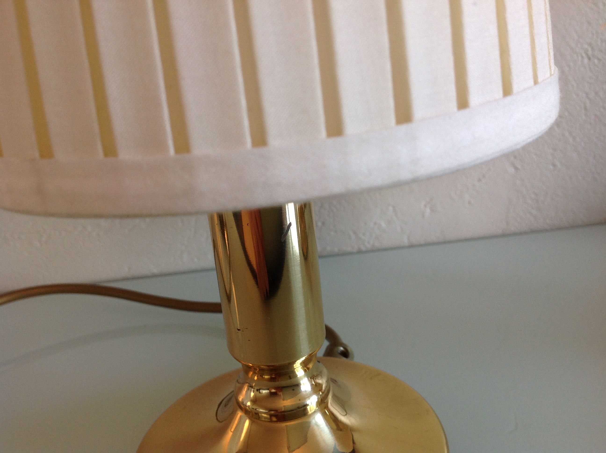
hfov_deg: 52.7
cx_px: 303
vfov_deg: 40.6
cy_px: 226
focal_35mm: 35
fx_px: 612
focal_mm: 4.28
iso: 64
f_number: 2.4
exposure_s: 1/30
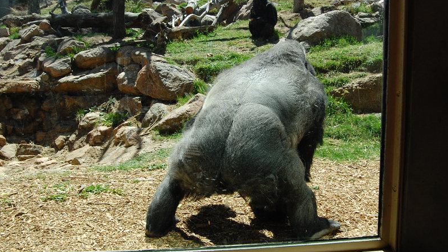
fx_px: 416
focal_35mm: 35
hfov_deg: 56.6
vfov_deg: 33.6
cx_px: 224
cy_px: 108
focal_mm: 22
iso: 400
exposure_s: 1/320
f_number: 9
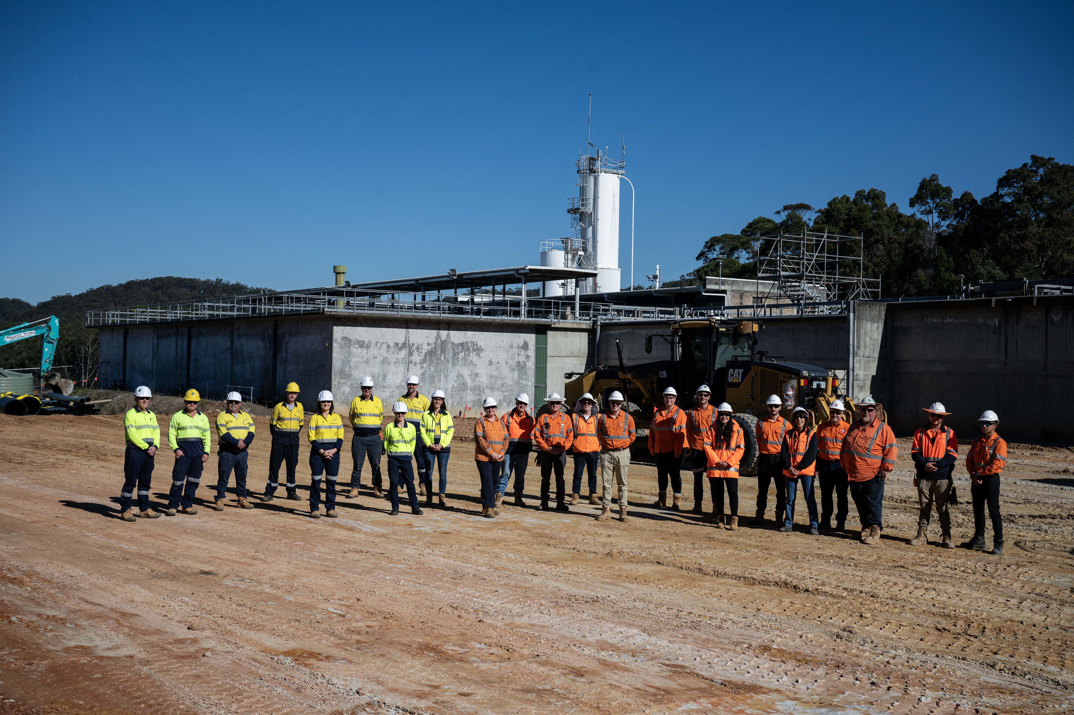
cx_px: 537
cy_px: 358
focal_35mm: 41
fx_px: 1222
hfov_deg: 47.4
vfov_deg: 32.6
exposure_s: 1/2000
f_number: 6.3
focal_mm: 41
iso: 160
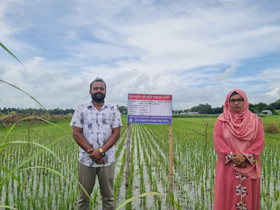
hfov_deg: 67.3
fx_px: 210
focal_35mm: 26
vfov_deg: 53.1
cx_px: 140
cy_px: 105
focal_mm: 5.4
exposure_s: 1/2104
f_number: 1.8
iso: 50
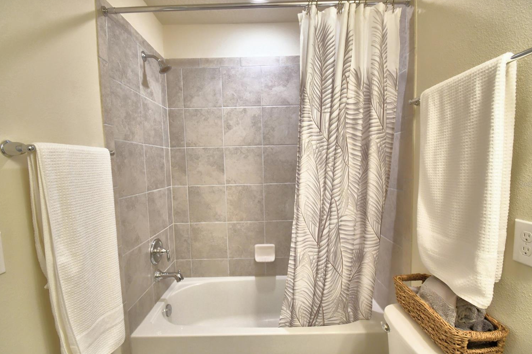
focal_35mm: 16
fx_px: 236
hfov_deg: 96.8
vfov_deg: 73.7
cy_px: 184
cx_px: 267
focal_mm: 10
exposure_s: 1/80
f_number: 4.5
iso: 400
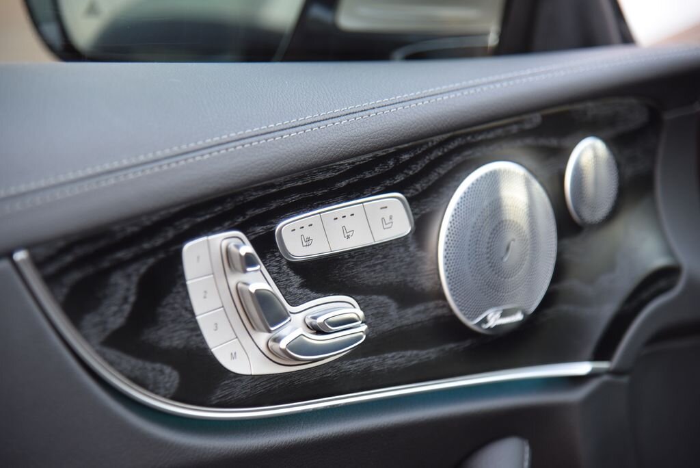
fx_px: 2335
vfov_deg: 11.4
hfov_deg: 17.1
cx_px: 350
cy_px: 234
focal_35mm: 120
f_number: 4
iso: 500
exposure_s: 1/60
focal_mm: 120
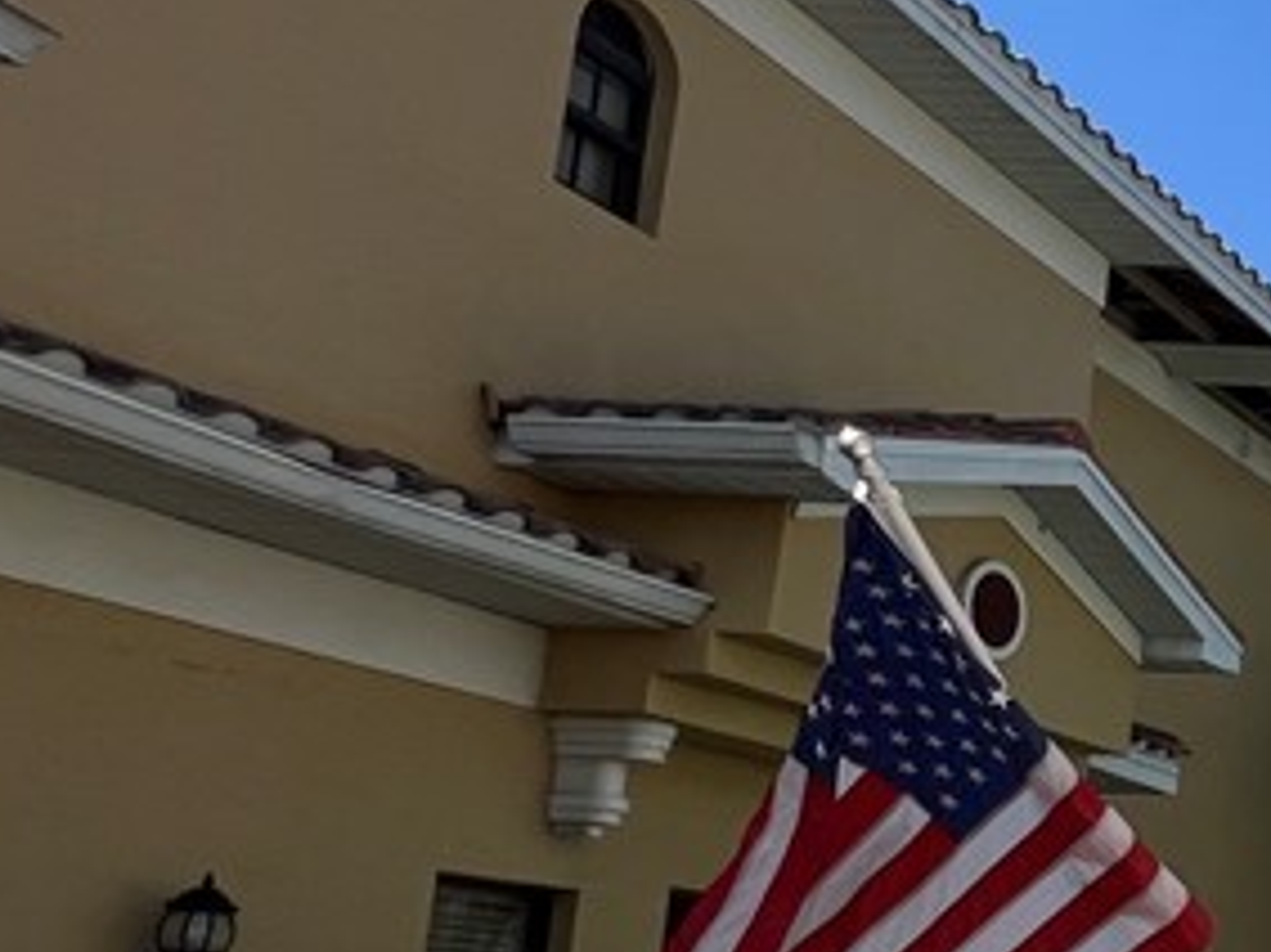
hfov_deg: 22.8
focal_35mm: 47
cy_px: 844
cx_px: 2259
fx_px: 1725
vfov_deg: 29.7
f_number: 1.8
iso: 32
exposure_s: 1/2801
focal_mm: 1.57
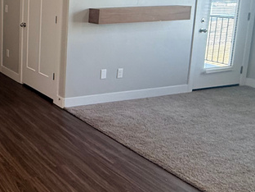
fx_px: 339
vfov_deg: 30.9
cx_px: -44
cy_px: 45
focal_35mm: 46
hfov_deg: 34.0
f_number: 2.2
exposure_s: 1/120
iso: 200
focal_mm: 2.22
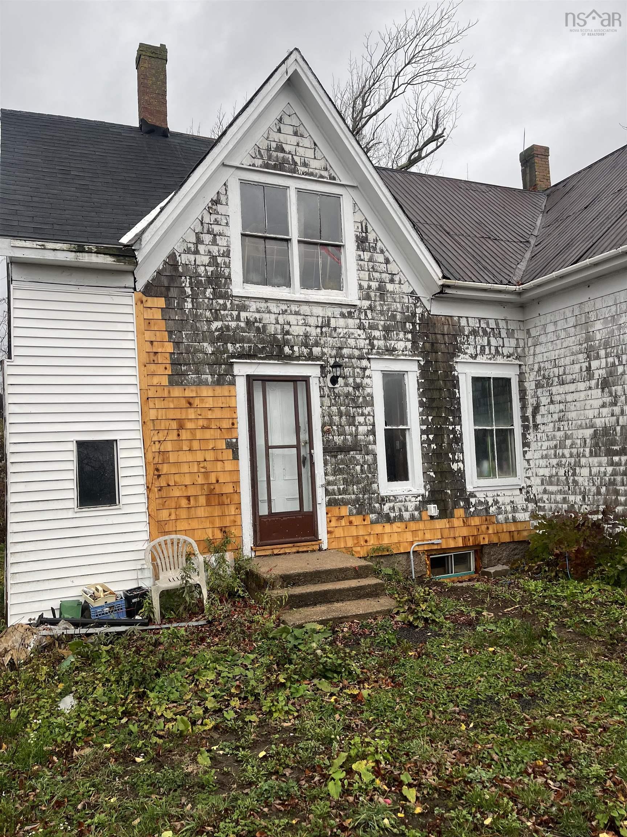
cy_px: 418
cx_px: 314
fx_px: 628
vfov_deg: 67.3
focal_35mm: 26
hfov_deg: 53.1
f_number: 1.6
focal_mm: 5.1
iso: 50
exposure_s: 1/532
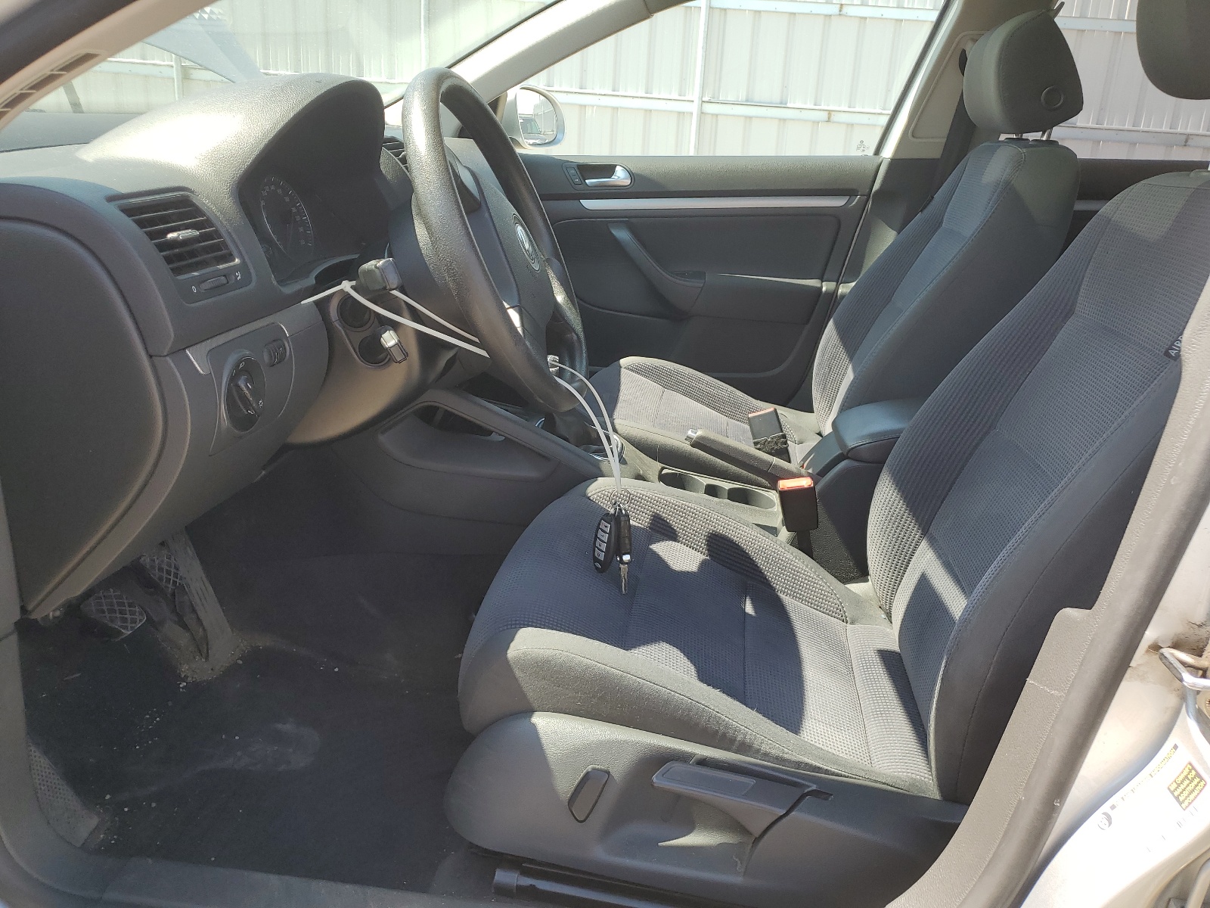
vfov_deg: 53.1
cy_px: 454
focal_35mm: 26
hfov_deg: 67.3
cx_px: 605
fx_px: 909
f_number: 1.5
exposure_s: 1/588
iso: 50
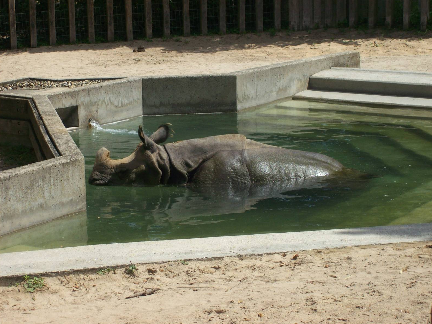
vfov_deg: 13.6
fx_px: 1360
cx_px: 216
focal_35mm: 109
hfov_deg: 18.0
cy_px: 163
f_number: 4.8
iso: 80
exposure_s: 1/660
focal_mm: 18
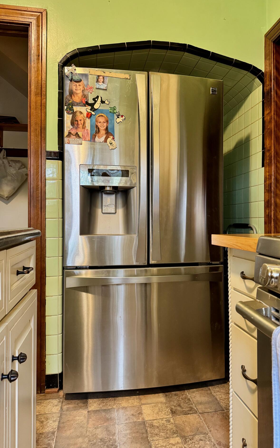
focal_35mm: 27
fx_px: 330
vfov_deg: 68.4
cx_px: 163
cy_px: 222
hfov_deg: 45.9
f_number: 1.78
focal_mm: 6.76
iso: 500
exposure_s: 1/60
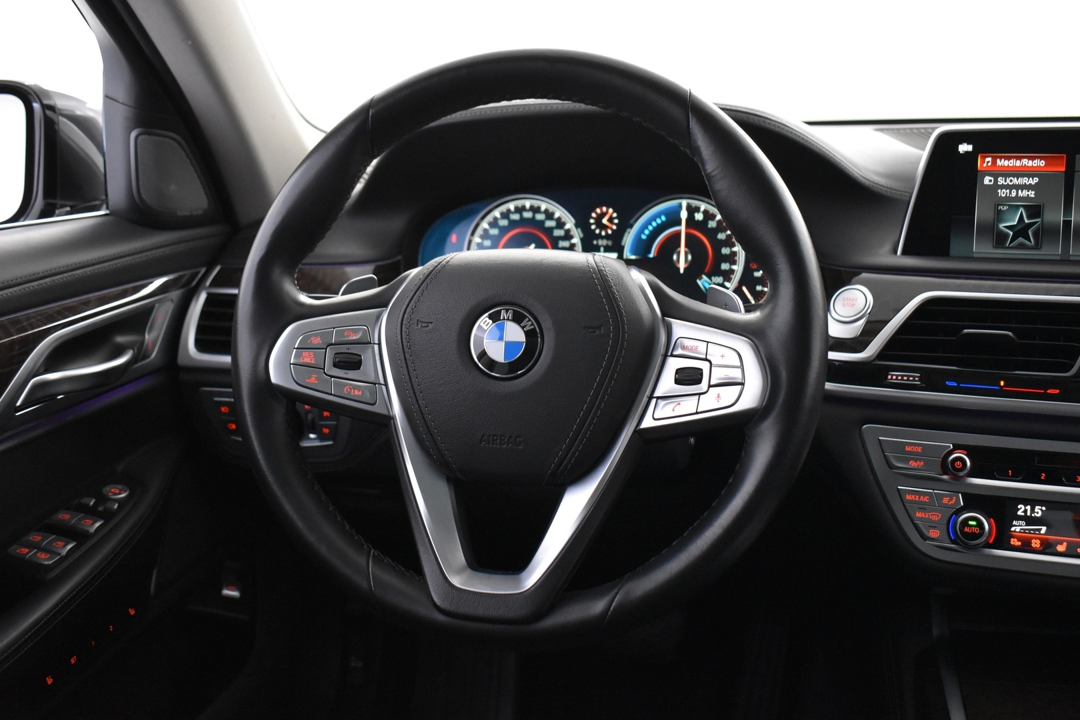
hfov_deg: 49.6
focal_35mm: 39
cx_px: 540
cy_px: 360
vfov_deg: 34.2
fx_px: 1170
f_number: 4
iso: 3200
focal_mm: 26
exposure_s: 1/30
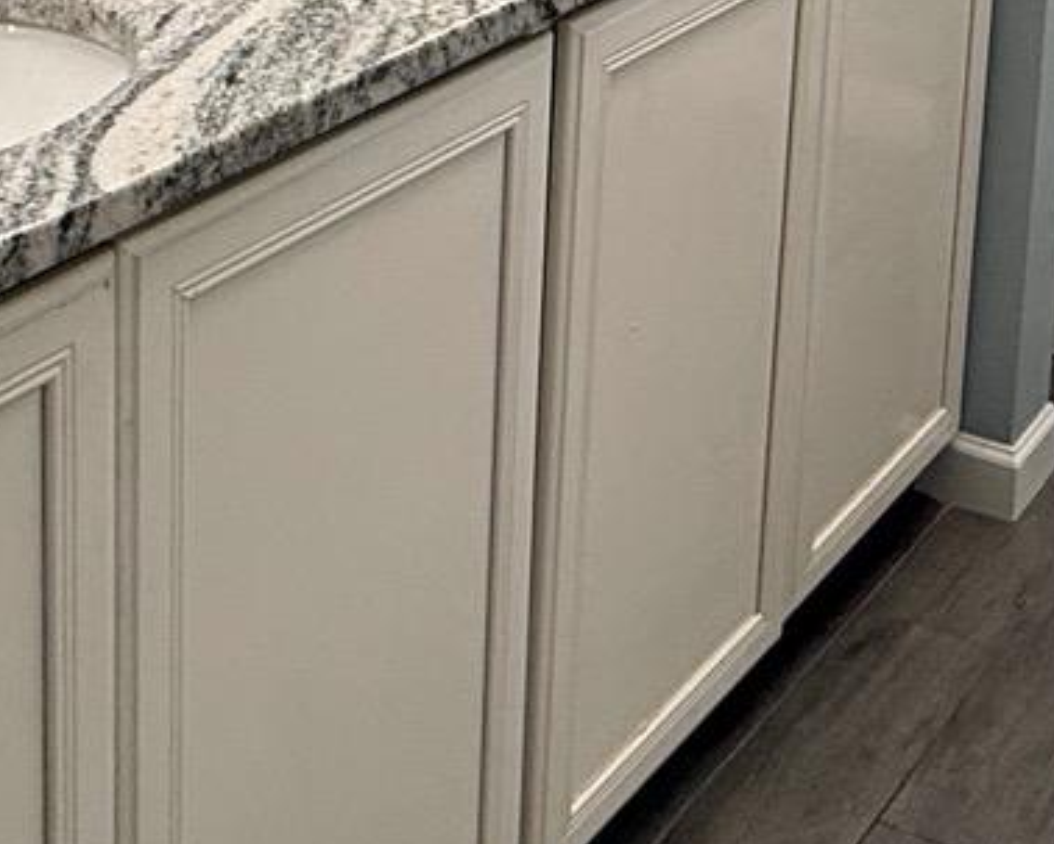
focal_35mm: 74
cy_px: -279
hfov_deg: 25.5
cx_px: 736
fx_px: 2310
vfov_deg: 19.1
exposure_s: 1/120
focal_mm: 2.22
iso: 100
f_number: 2.2
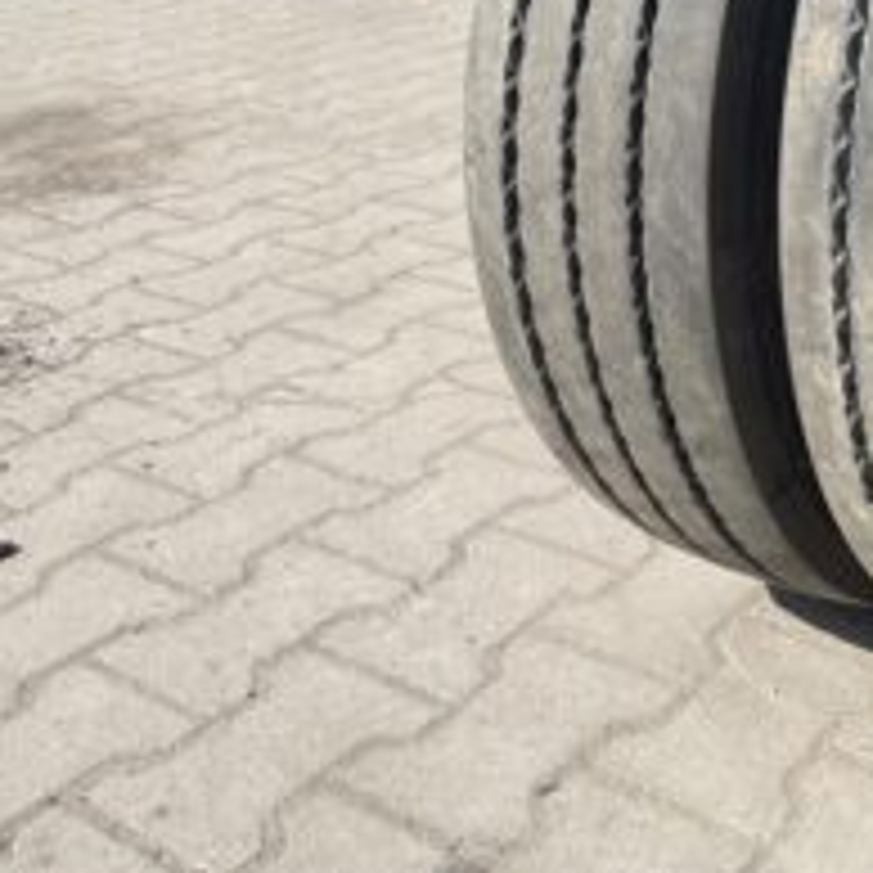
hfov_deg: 30.8
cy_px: 155
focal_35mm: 51
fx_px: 1455
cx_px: 891
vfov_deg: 32.3
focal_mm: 4.2
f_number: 1.6
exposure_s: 1/2212
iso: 32
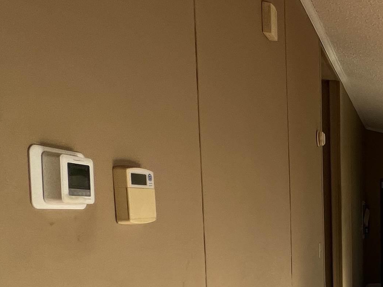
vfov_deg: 35.8
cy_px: 250
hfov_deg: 31.2
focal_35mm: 38
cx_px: 546
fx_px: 420
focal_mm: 1.57
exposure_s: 1/99
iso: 64
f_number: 1.8
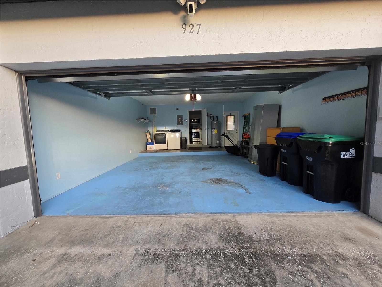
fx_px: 143
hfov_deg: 106.2
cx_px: 191
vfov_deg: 89.9
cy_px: 144
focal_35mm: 13
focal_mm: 2.2
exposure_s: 1/60
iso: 80
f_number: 2.2
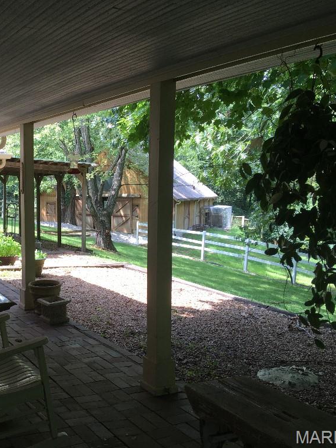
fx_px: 505
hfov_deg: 35.3
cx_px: 54
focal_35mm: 39
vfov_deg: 47.9
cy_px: 224
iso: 25
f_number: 2.2
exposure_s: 1/120
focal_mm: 4.15
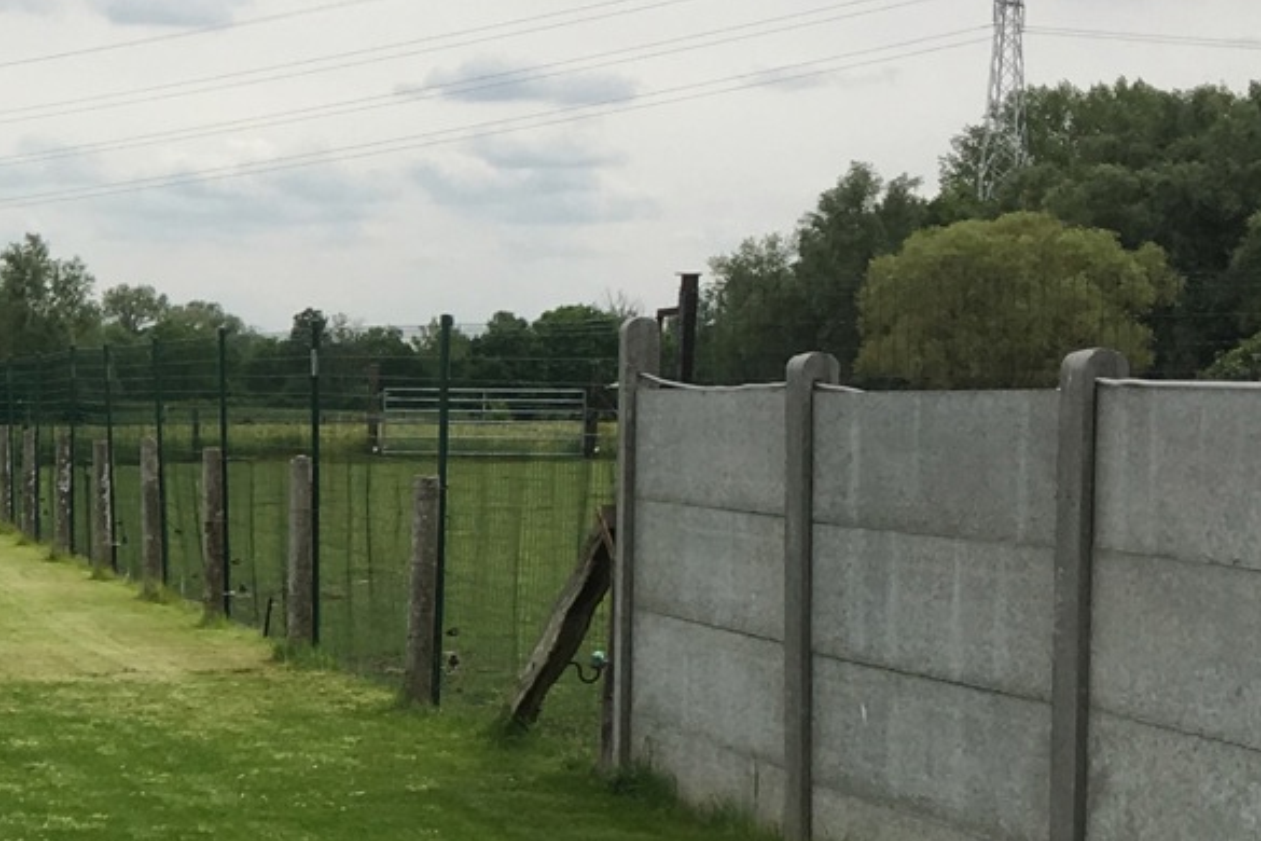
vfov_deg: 13.8
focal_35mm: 99
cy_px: 602
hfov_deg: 19.0
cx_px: -422
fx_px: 3467
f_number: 2.2
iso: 25
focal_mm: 4.15
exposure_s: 1/1350
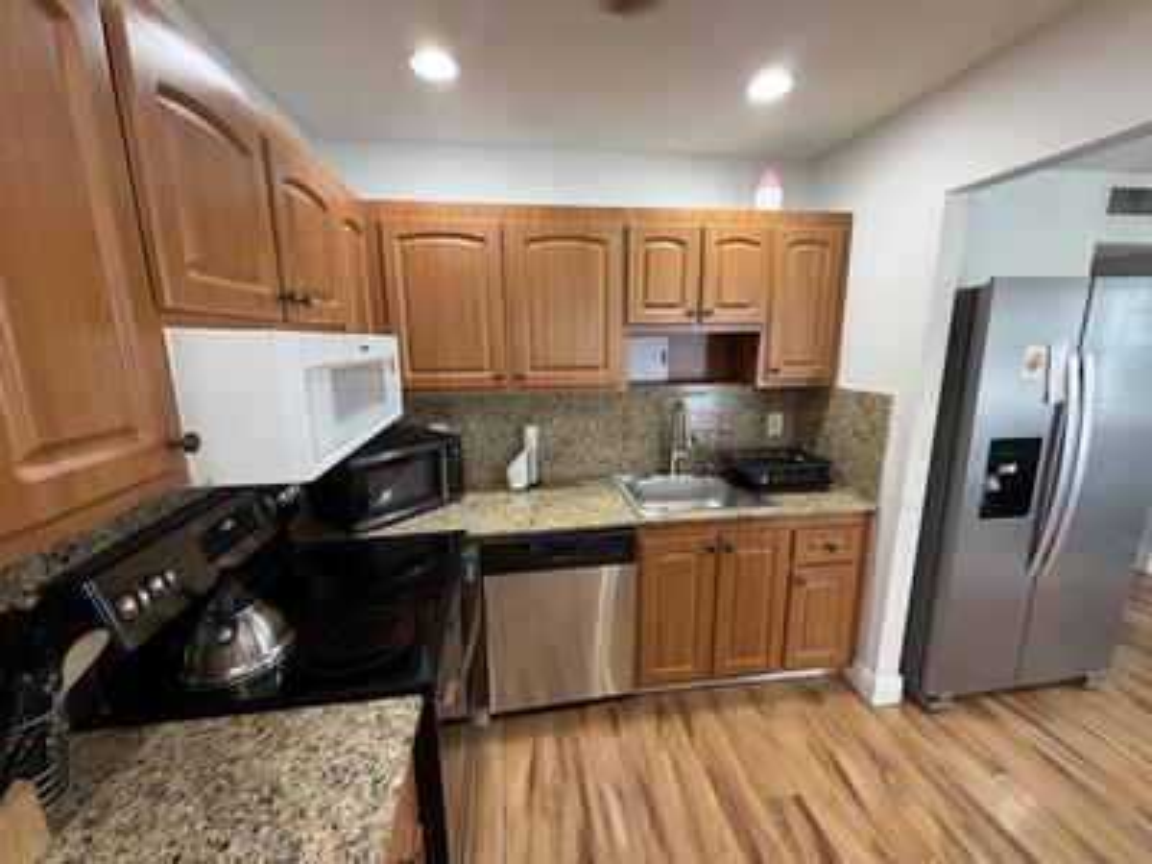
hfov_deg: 102.1
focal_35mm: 14
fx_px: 466
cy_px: 432
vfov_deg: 85.7
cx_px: 576
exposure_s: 1/60
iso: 160
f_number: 2.2
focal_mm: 2.22
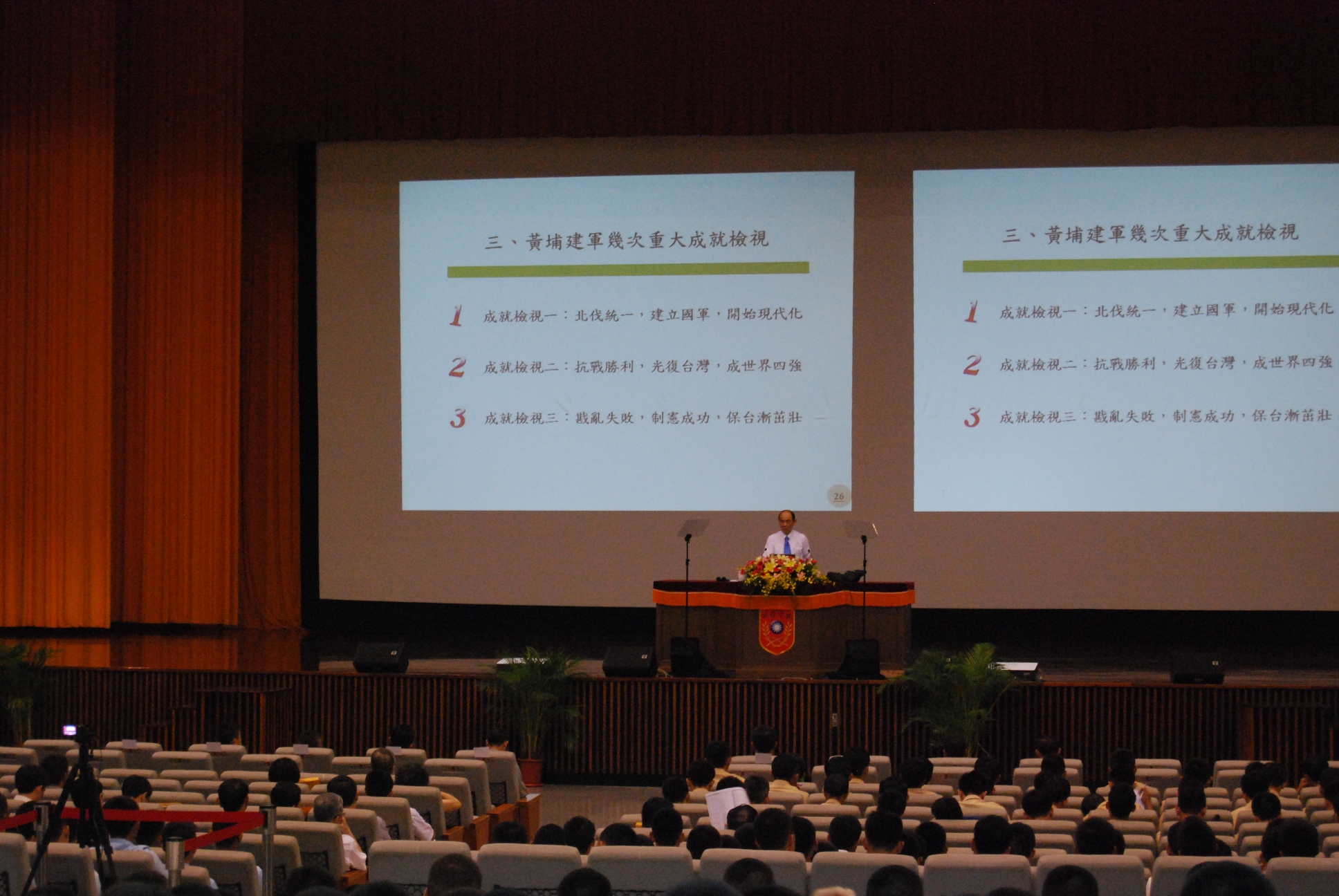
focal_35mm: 82
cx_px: 670
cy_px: 448
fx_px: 3072
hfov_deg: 24.6
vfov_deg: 16.6
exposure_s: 1/25
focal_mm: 55
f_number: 5.6
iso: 1600
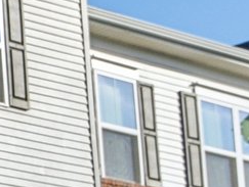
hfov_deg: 8.5
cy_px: 162
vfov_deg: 8.3
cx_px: -582
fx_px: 1282
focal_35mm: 178
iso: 400
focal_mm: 22
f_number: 8
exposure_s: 1/1600
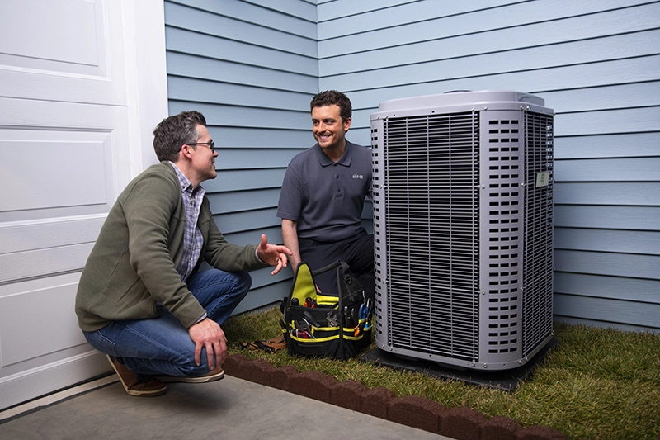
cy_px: 220
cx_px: 330
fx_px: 587
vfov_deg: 41.1
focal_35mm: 32
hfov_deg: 58.7
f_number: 3.2
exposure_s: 1/250
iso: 400
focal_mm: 32
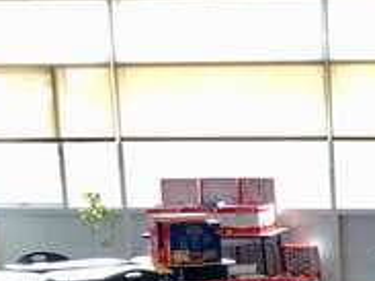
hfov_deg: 17.7
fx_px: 1104
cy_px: 361
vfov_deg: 13.9
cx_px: 526
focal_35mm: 102
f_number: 1.8
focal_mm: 4
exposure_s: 1/30
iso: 25
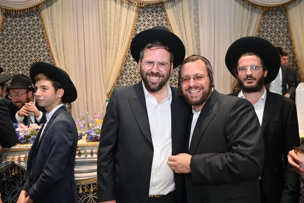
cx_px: 152
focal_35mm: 30
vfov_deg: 43.6
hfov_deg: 61.9
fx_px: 253
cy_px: 102
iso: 1600
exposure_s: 1/125
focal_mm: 30
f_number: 6.3
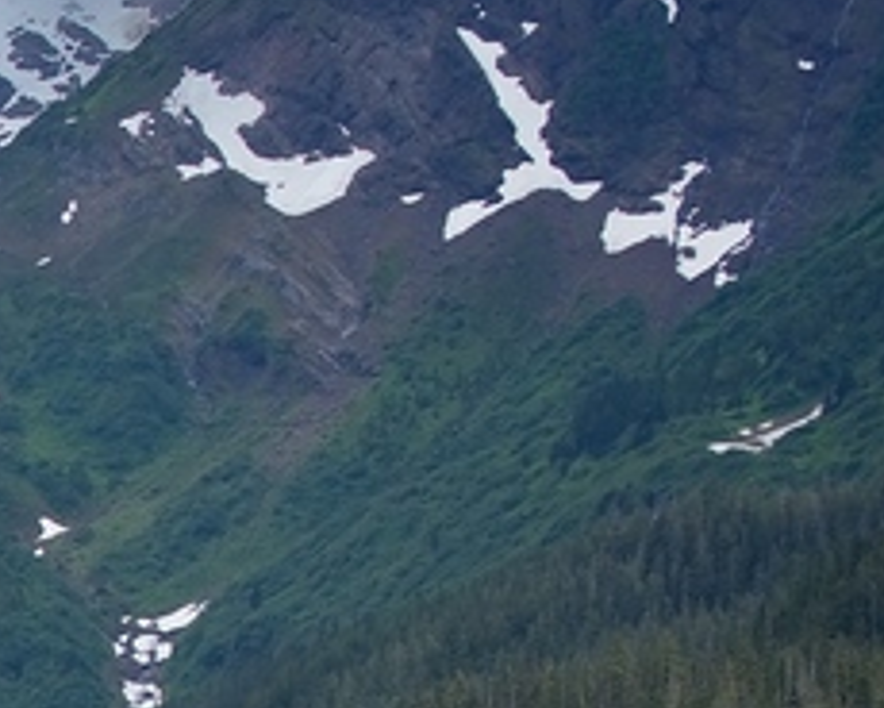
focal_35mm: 366
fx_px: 9576
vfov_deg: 4.2
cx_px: -1291
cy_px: 904
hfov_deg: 5.1
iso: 100
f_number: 7.1
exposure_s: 1/200
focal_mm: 70
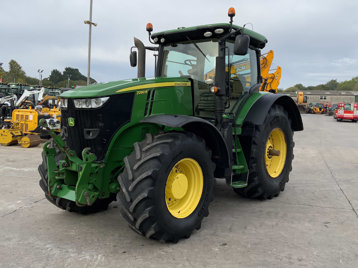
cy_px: 123
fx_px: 362
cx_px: 192
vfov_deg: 40.7
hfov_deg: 52.6
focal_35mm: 35
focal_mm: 3
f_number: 1.8
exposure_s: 1/728
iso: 16
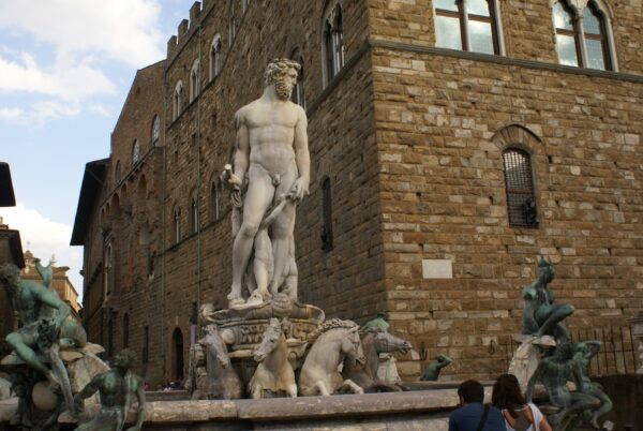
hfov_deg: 49.5
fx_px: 698
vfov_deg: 34.3
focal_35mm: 39
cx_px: 322
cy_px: 216
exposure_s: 1/80
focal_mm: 26
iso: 100
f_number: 9
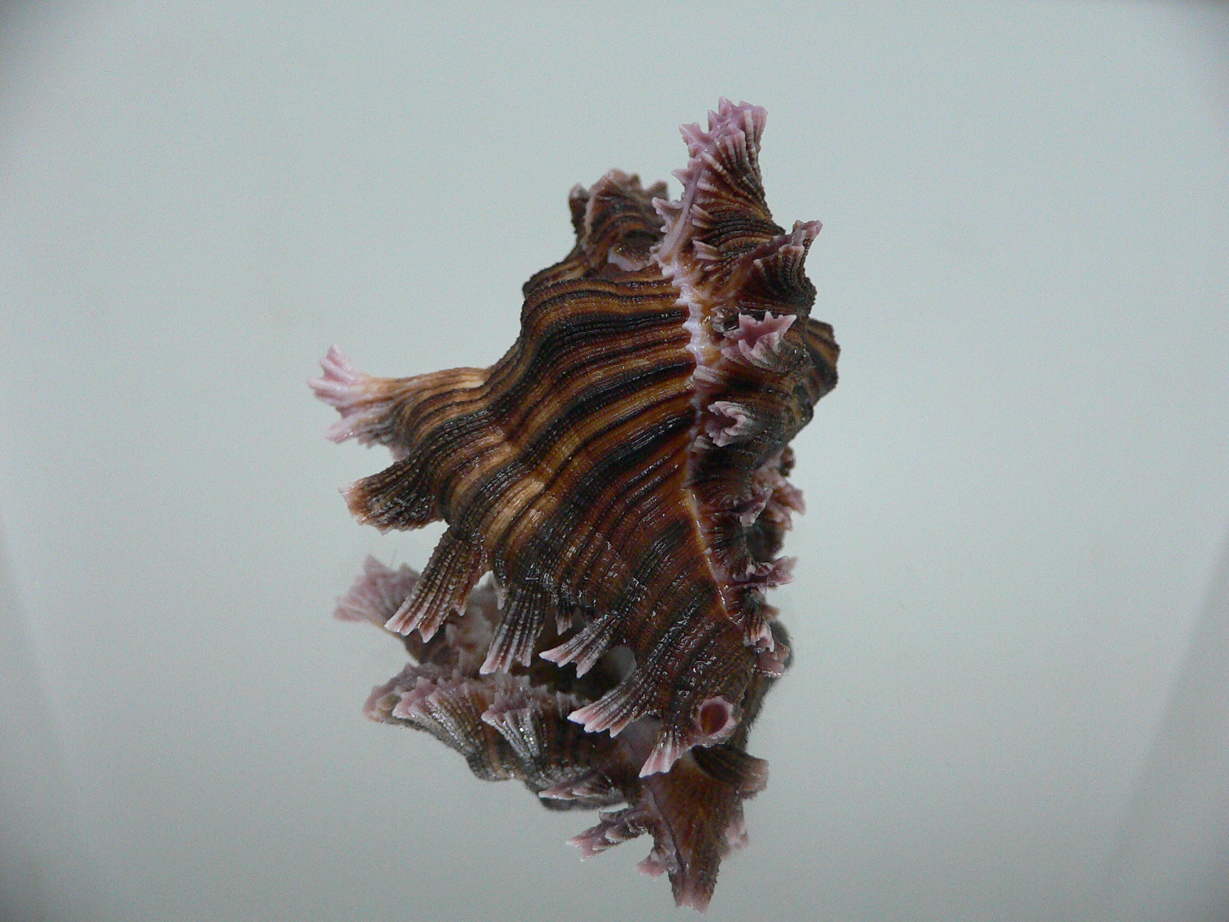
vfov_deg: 40.7
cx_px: 614
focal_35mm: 35
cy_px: 461
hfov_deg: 52.6
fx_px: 1243
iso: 200
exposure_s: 1/50
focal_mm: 4.6
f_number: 2.8
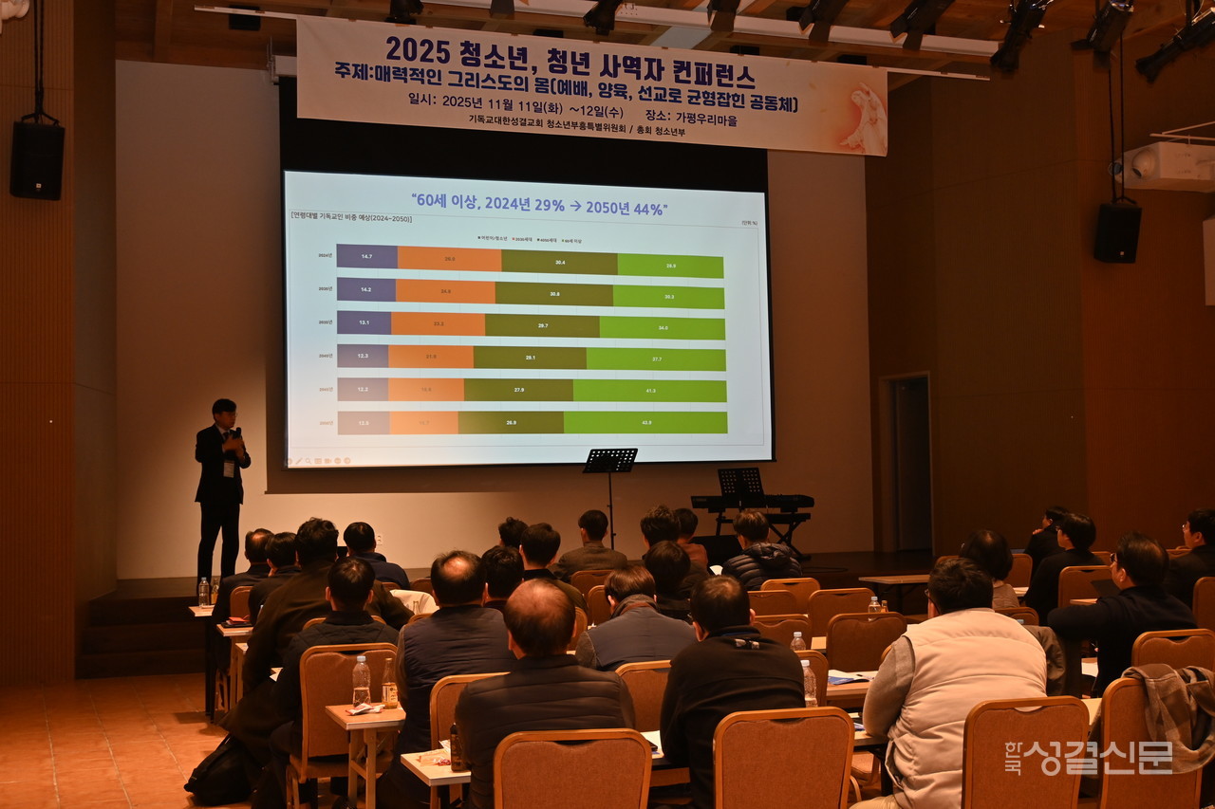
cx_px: 608
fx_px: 1468
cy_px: 404
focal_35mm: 44
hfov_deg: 45.0
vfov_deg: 30.8
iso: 400
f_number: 4.8
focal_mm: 29
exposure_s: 1/60
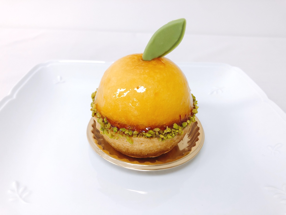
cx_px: 143
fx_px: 231
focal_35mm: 28
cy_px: 108
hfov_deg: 63.4
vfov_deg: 49.7
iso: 25
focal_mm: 3.99
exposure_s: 1/33
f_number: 1.8
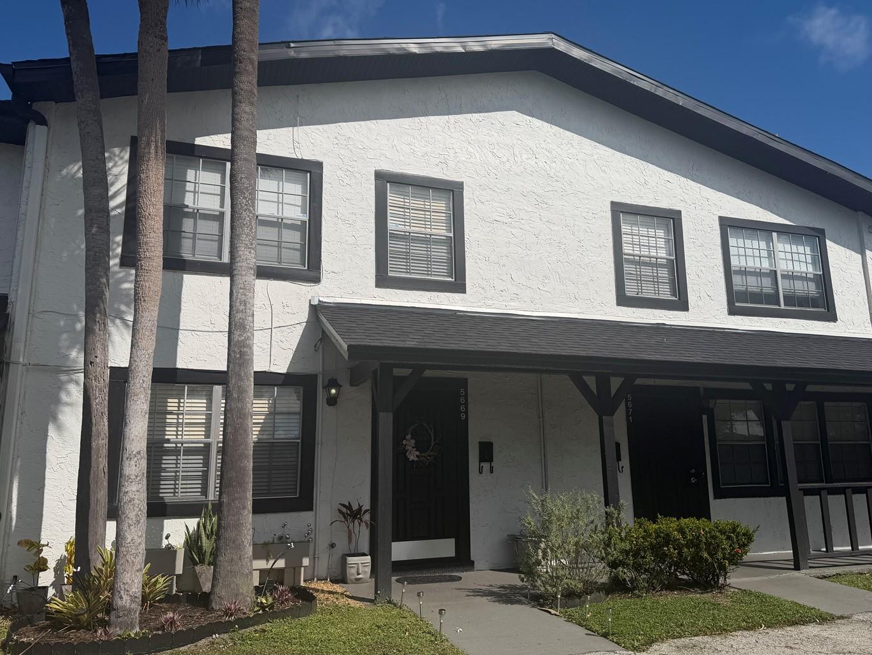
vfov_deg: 49.8
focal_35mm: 28
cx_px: 480
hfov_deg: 63.3
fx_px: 706
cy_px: 321
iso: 80
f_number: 1.78
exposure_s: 1/10309
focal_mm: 6.76
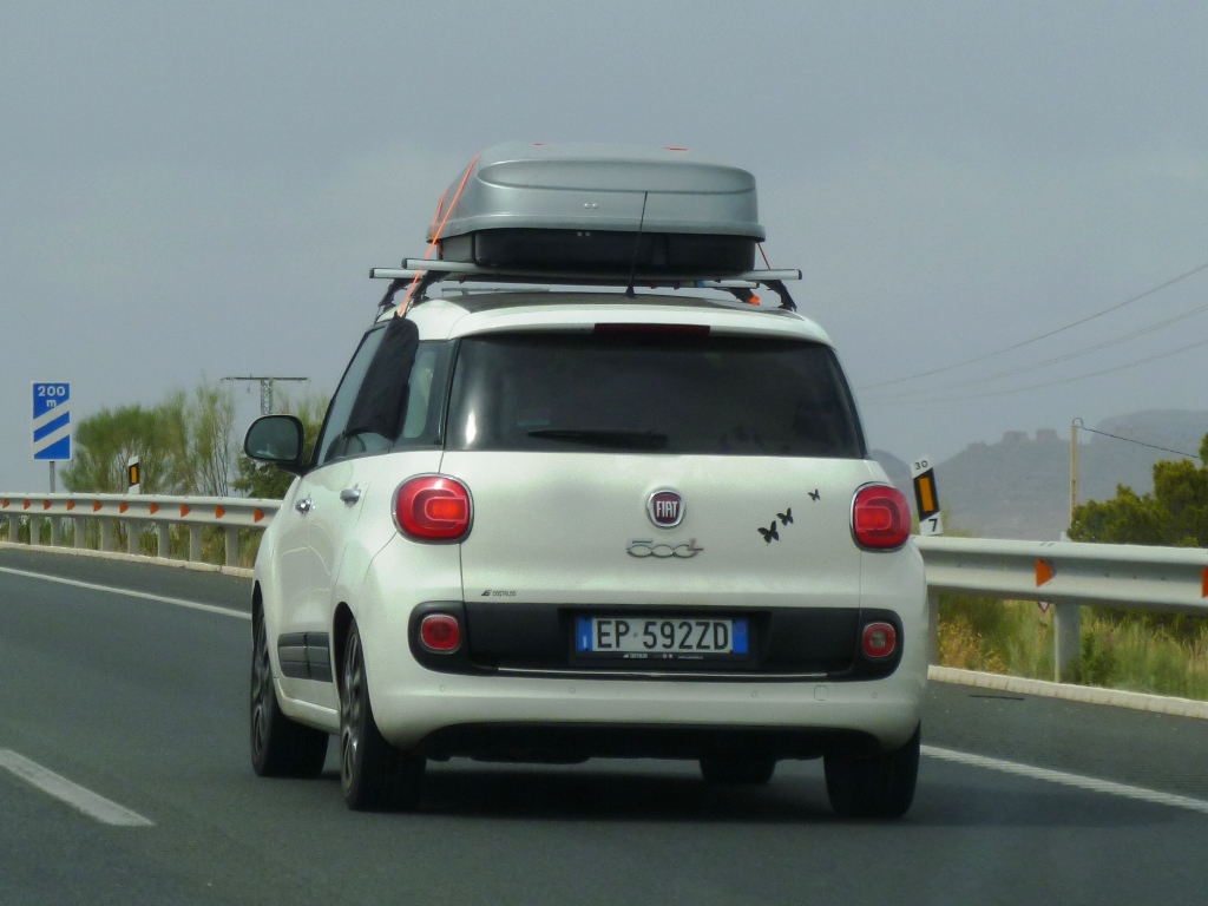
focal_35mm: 124
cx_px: 604
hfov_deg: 15.9
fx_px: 4327
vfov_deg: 12.0
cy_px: 453
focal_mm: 22.1
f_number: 4.9
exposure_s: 1/500
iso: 80
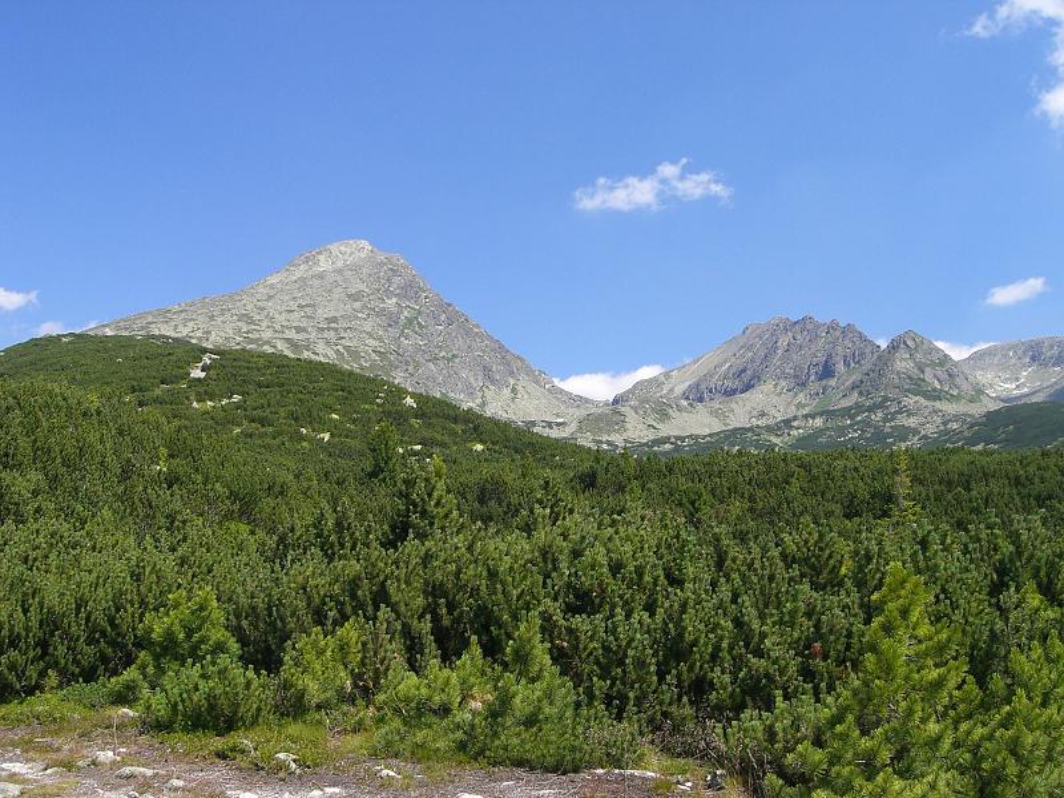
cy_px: 399
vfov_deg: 37.7
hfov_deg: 49.0
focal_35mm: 38
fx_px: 1168
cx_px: 532
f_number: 4.4
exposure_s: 1/500
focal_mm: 6.3
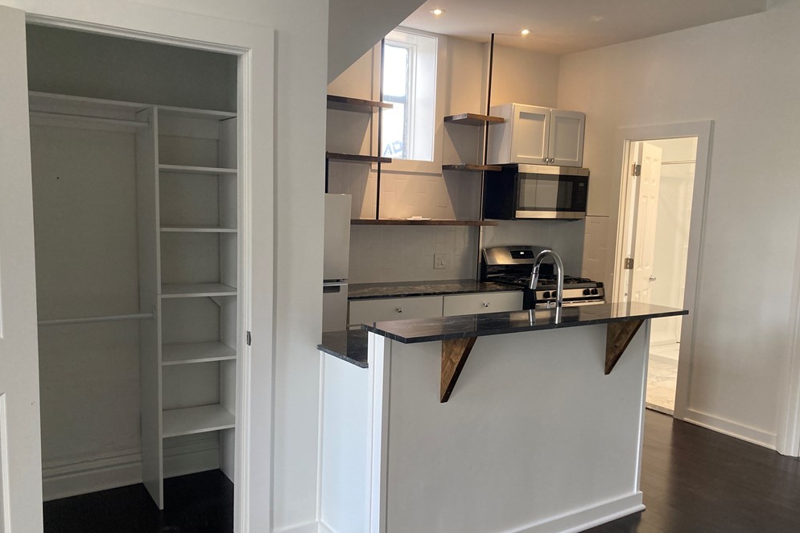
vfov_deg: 43.6
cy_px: 293
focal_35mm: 30
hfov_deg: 61.9
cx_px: 398
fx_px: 667
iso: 100
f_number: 1.8
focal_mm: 3.99
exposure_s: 1/60
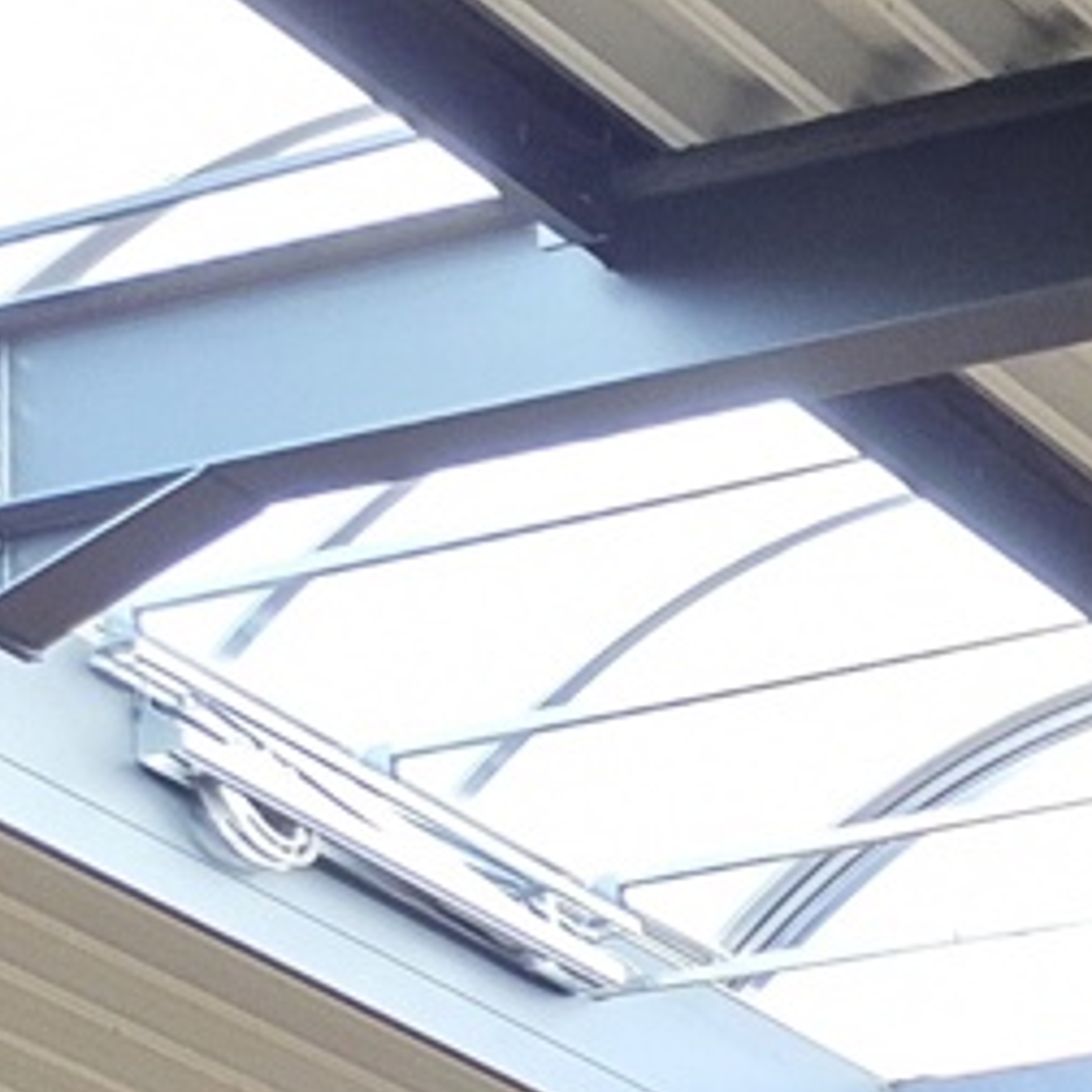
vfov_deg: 9.3
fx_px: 5532
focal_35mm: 155
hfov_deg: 10.3
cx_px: 2214
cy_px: 3077
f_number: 1.8
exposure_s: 1/100
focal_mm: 5.4
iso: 200
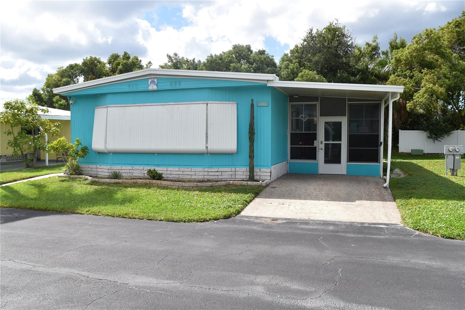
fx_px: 387
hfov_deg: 61.9
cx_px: 232
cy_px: 155
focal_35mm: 30
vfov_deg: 43.6
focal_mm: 20
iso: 200
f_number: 10
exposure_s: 1/400
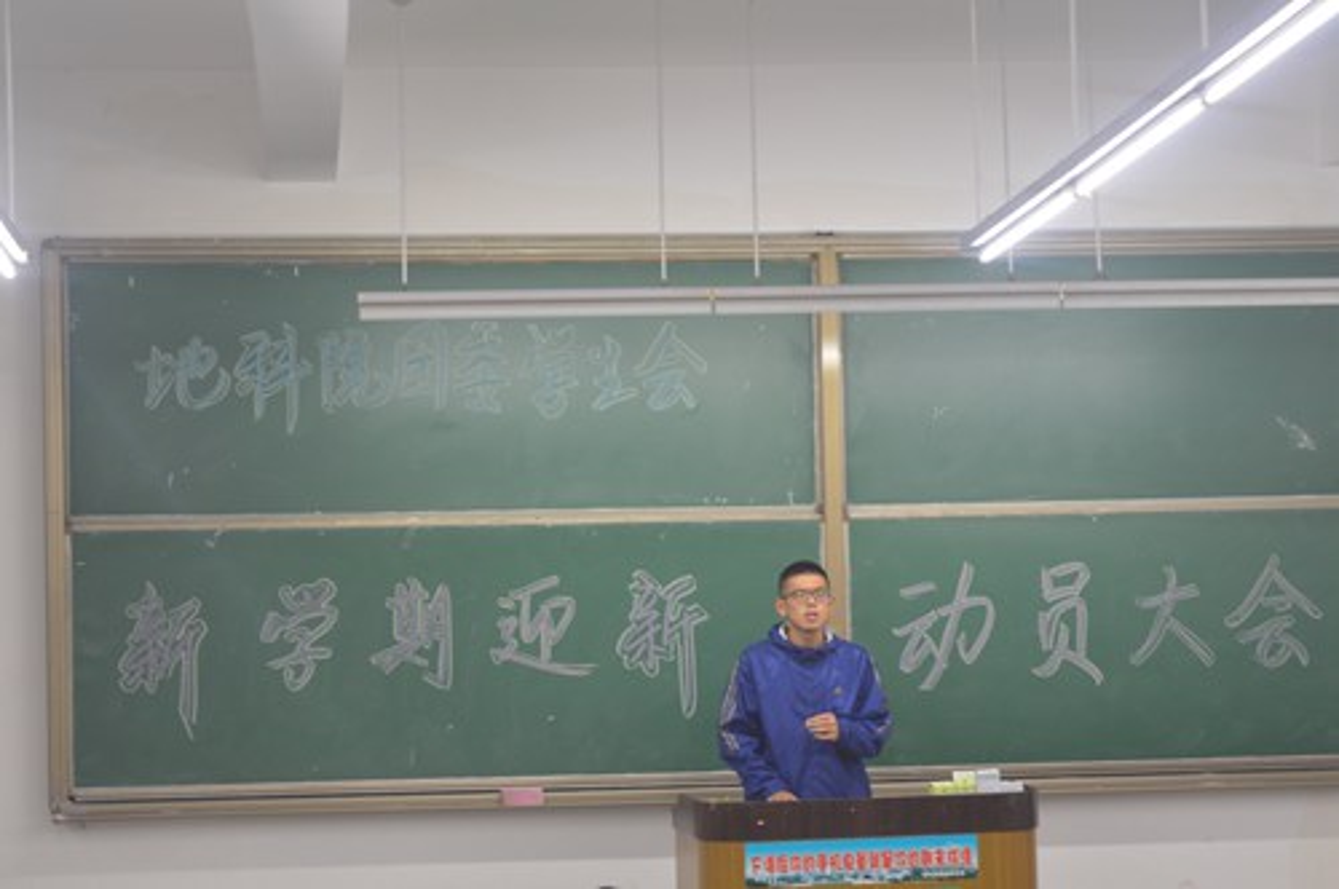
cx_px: 670
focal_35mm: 60
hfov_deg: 33.4
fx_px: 2229
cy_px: 444
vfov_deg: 22.6
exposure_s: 1/13
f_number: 4.8
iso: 400
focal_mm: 40
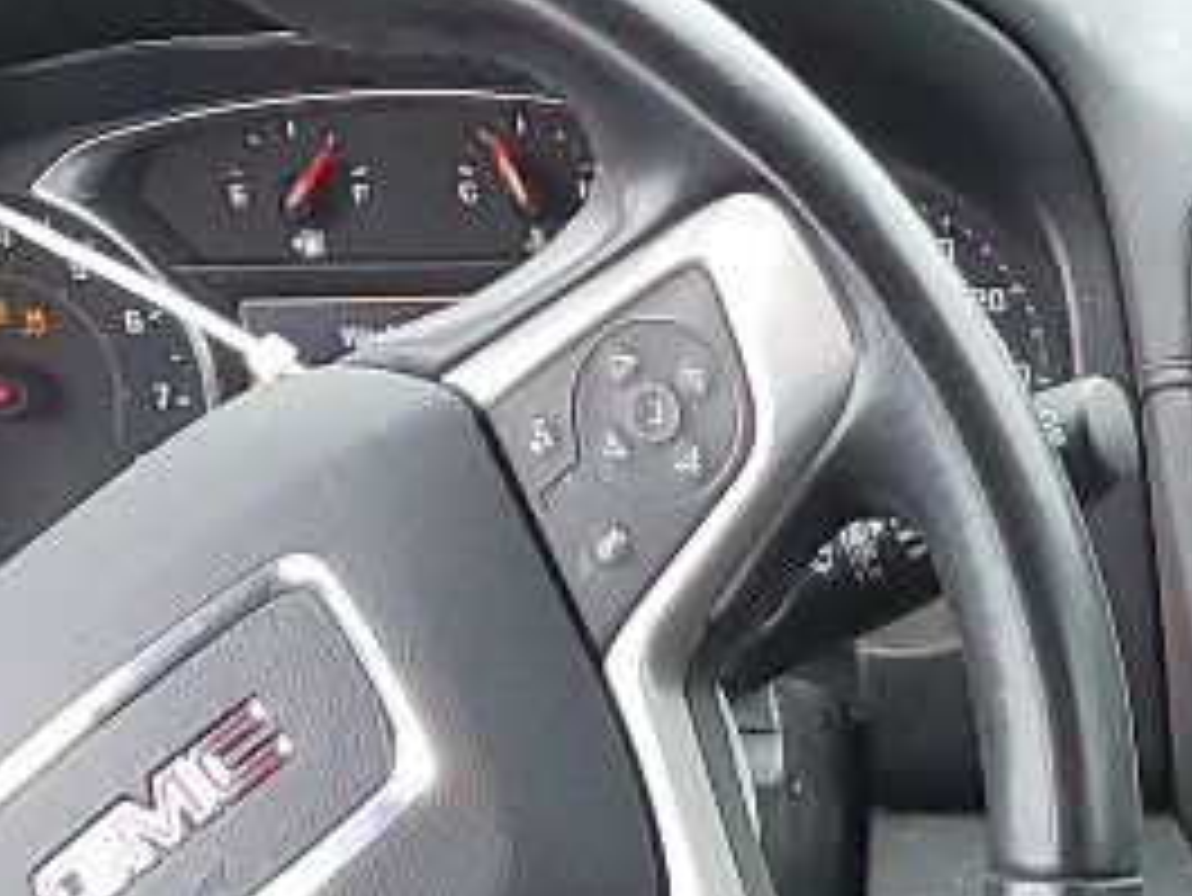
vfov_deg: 8.6
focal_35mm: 157
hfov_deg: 11.8
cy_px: 2139
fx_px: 5409
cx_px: 2006
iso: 70
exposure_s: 1/120
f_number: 1.5
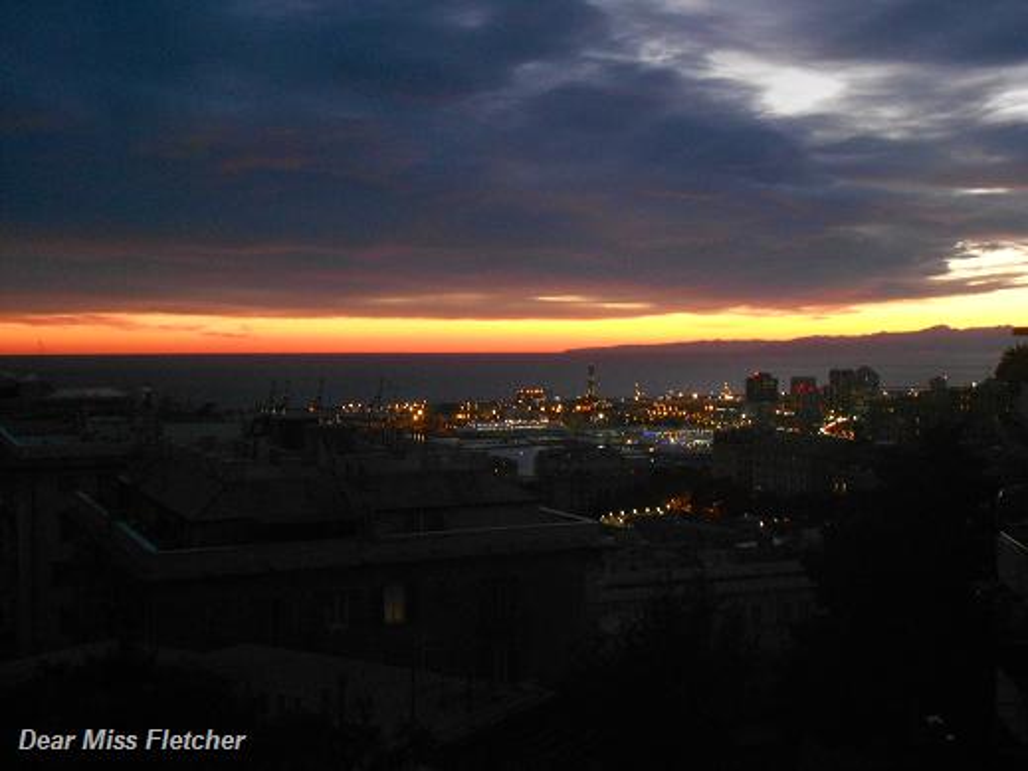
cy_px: 386
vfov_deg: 33.6
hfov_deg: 43.9
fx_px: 1277
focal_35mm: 43
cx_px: 514
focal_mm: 7.7
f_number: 4.2
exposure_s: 1/15
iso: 400
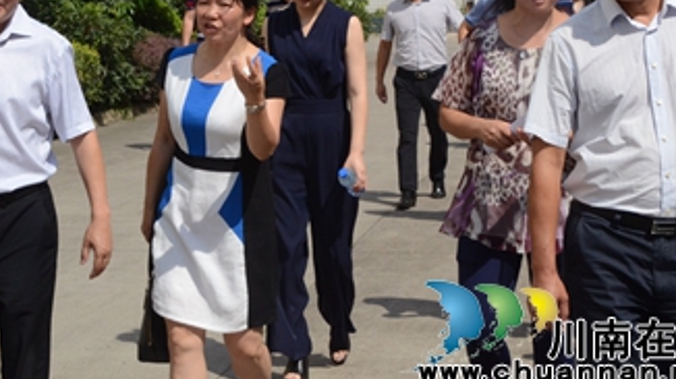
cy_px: 88
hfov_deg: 21.1
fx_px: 1810
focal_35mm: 101
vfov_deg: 11.9
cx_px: 284
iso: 1250
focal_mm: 42
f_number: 16
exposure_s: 1/1000
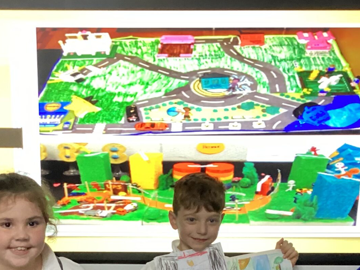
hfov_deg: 25.8
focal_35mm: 75
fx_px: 780
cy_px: 320
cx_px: 118
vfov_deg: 18.6
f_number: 2.4
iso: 320
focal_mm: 3.3
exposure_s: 1/40
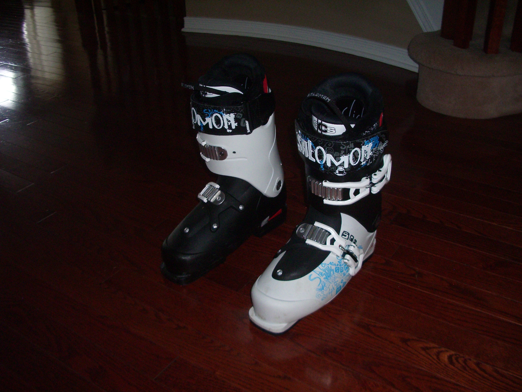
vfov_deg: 40.7
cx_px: 261
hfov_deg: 52.6
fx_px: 528
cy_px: 196
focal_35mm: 35
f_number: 2.6
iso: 200
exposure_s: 1/60
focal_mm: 5.8
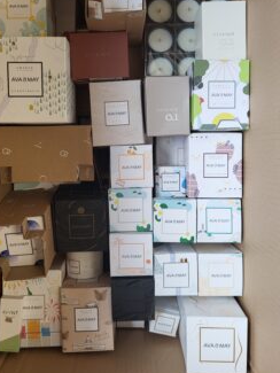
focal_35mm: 32
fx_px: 345
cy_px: 158
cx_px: 122
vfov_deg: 56.6
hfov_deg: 44.1
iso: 125
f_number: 1.8
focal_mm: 5.4
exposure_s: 1/100
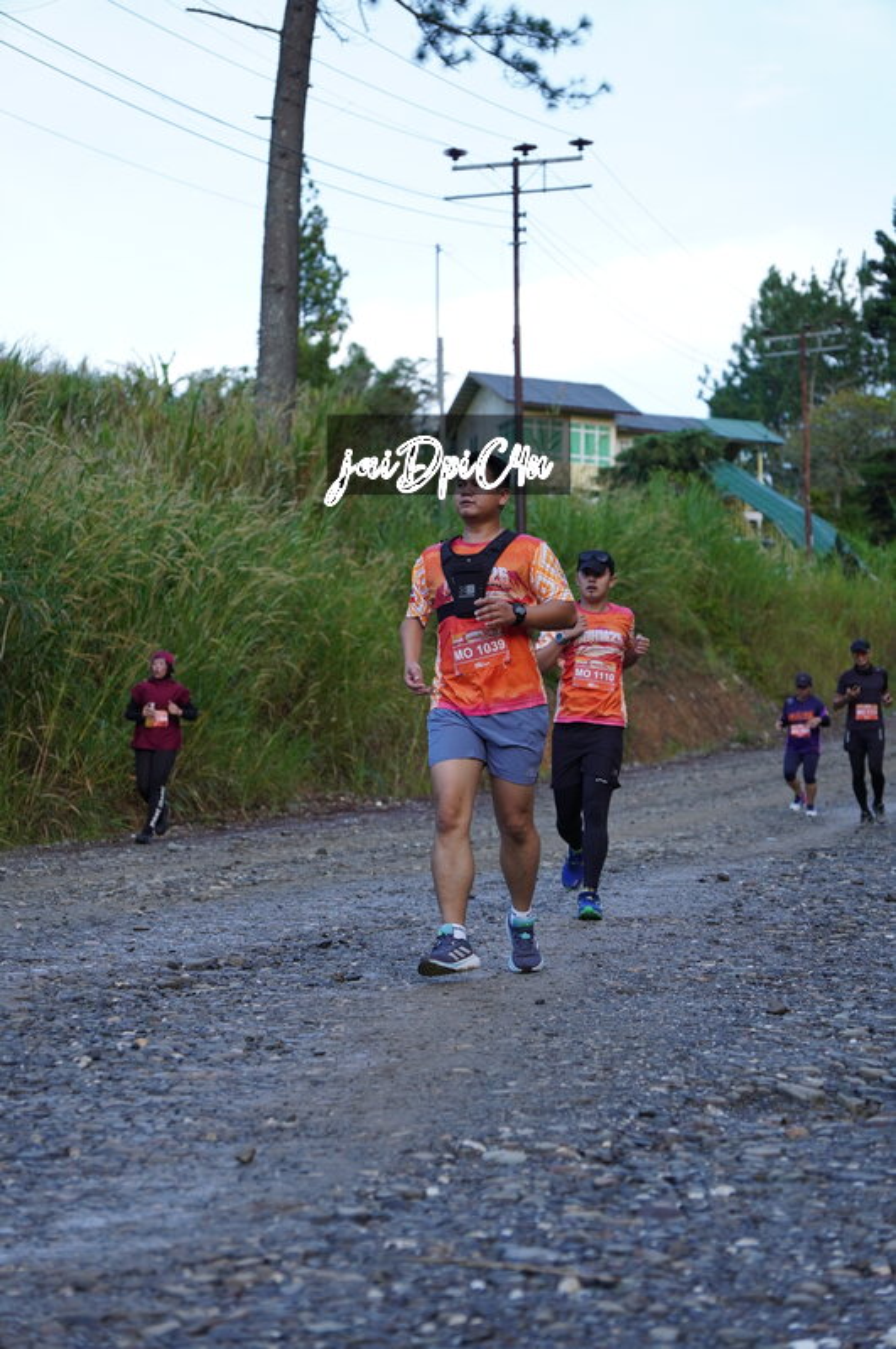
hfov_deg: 16.2
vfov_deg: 24.2
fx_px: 3143
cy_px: 674
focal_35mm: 84
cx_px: 448
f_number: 2.8
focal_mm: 56
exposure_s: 1/500
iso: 250
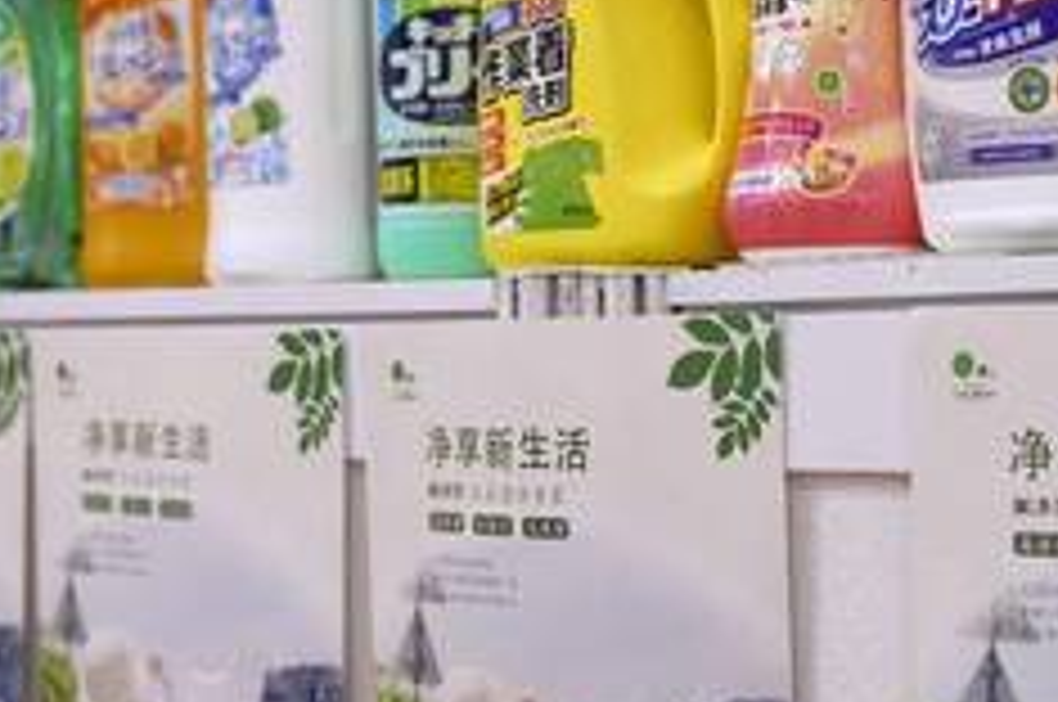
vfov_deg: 16.0
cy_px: 202
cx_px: 558
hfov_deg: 23.9
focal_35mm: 85
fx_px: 2495
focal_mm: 50
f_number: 4
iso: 800
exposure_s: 1/160
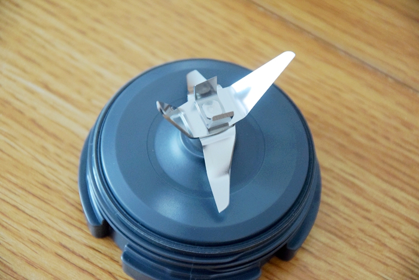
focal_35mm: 158
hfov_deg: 13.0
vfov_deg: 8.7
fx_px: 1833
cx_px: 210
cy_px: 140
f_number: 5.6
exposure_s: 1/60
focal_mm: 105
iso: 2800
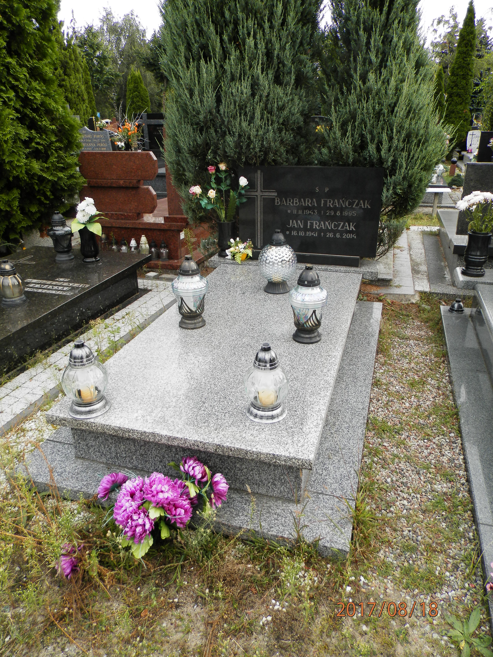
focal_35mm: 25
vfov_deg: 69.4
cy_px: 328
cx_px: 246
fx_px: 475
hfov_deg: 54.9
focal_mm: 4.5
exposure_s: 1/125
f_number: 3.1
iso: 80
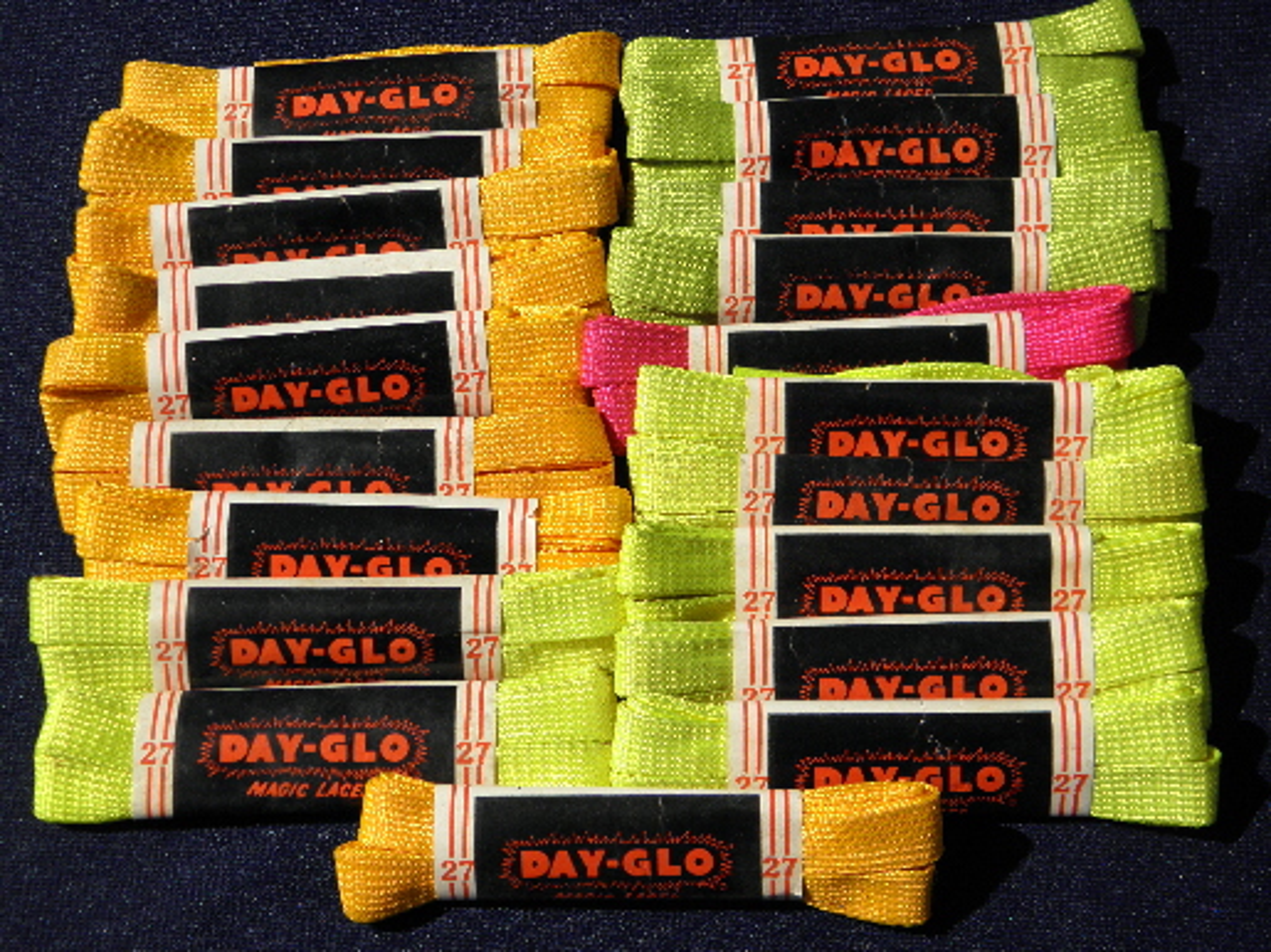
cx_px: 636
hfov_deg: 32.7
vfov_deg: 24.8
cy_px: 476
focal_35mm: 59
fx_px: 2166
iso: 100
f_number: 8.2
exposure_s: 1/400
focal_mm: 10.6
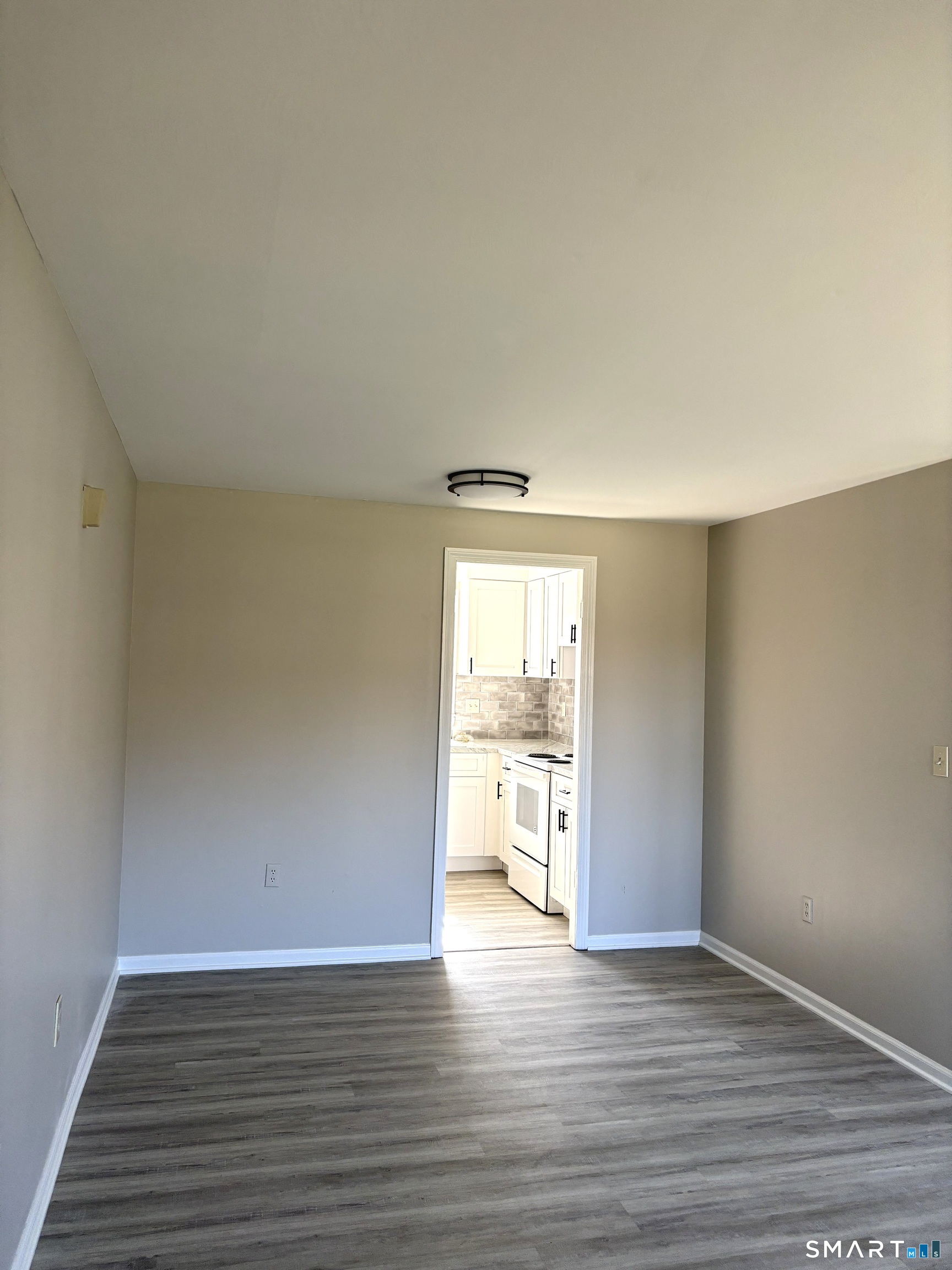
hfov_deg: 53.1
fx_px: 953
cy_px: 635
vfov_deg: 67.3
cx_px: 476
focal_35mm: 26
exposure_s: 1/121
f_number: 1.6
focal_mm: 5.96
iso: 100
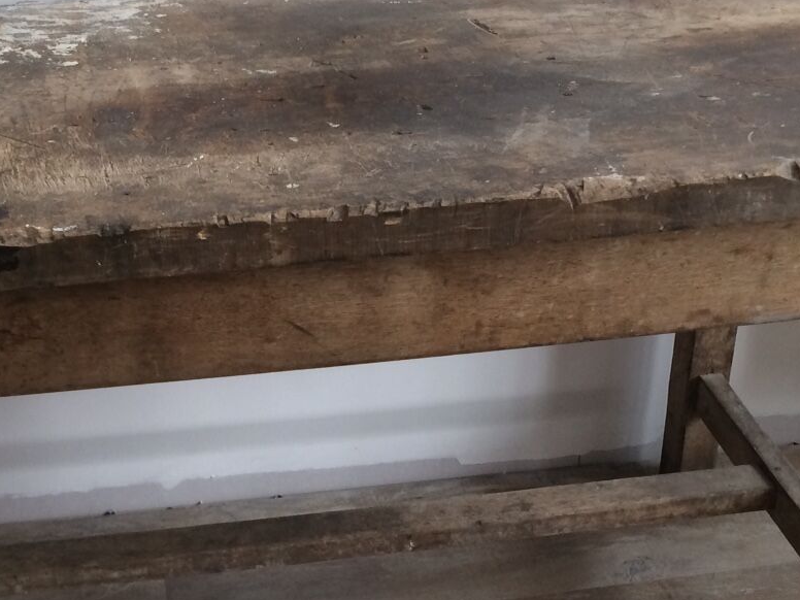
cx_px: 326
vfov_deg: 23.8
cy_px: 429
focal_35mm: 61
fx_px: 1410
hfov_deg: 31.6
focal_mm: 4.15
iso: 50
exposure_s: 1/33
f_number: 2.2
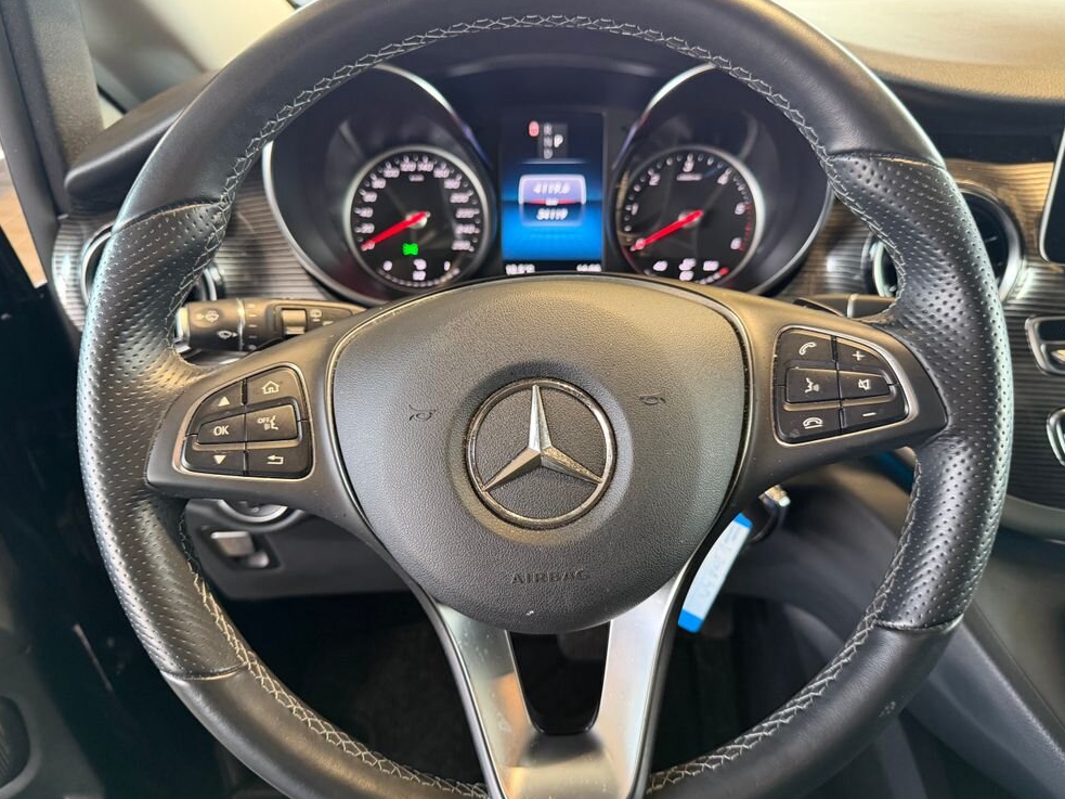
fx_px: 769
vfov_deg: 54.9
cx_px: 548
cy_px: 396
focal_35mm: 25
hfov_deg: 69.4
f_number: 1.78
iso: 400
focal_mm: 6.76
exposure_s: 1/60
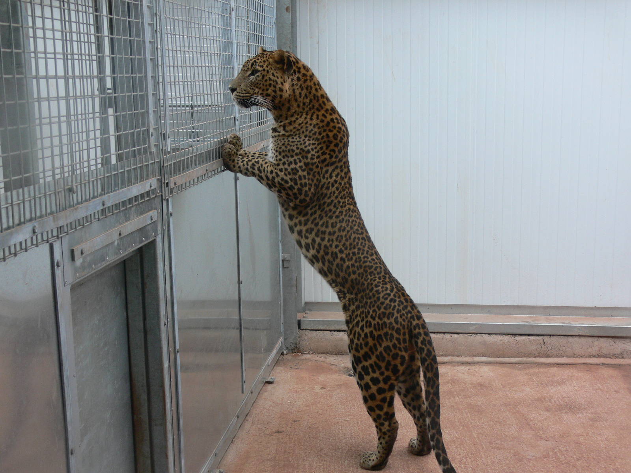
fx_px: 893
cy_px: 236
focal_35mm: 49
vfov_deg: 29.7
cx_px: 316
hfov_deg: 38.9
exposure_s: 1/30
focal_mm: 10.5
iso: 125
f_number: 3.2
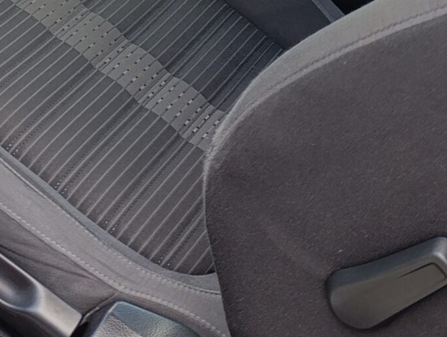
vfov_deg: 15.4
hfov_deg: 22.2
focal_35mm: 87
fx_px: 1125
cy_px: -202
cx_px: 87
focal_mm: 6.14
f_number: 1.6
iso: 200
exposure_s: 1/100
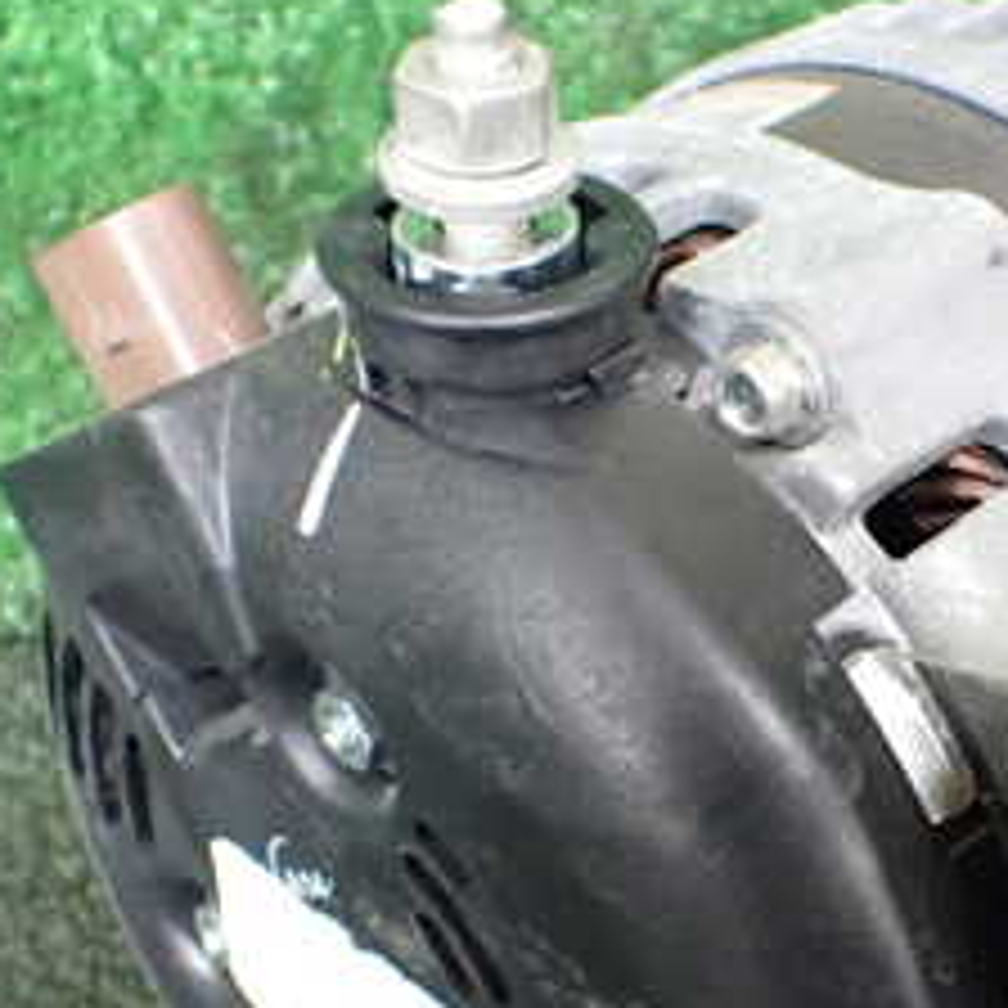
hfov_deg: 23.7
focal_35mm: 71
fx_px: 2339
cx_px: 896
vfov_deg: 24.2
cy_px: 702
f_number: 2.3
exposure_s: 1/80
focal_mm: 5.4
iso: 800
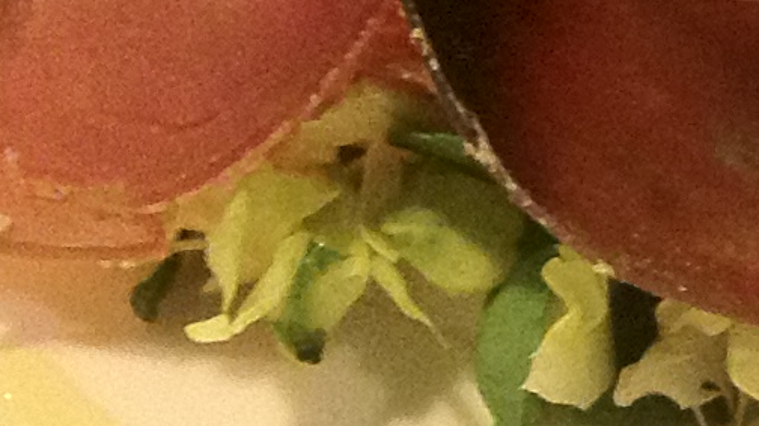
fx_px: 4969
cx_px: 2242
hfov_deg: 7.7
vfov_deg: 4.8
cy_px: -434
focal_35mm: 247
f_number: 2.4
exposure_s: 1/20
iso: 160
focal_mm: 4.28
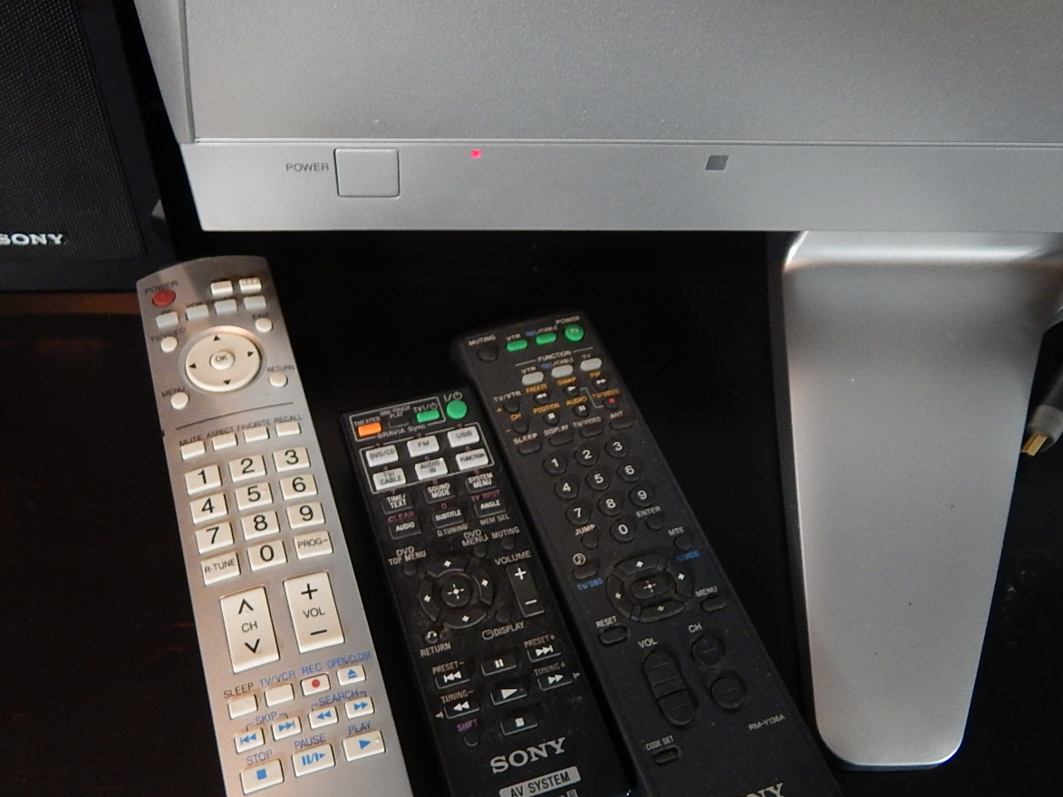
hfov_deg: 59.7
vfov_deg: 46.8
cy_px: 422
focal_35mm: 30
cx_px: 448
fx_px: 921
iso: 400
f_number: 3
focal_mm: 4
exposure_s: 1/30
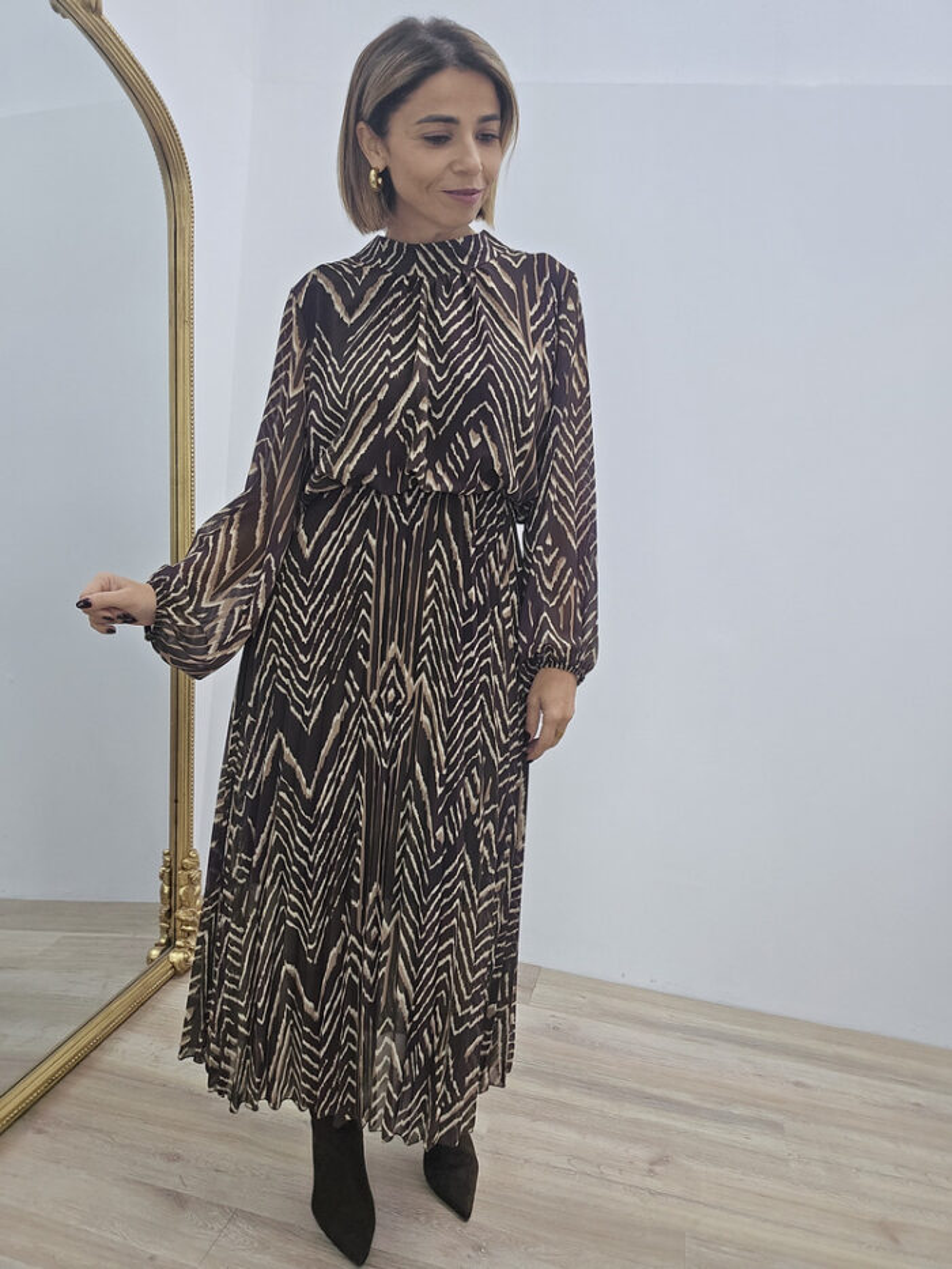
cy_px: 634
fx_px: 917
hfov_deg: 54.9
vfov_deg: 69.4
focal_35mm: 25
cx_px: 476
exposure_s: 1/100
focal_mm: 3.3
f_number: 2.2
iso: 100
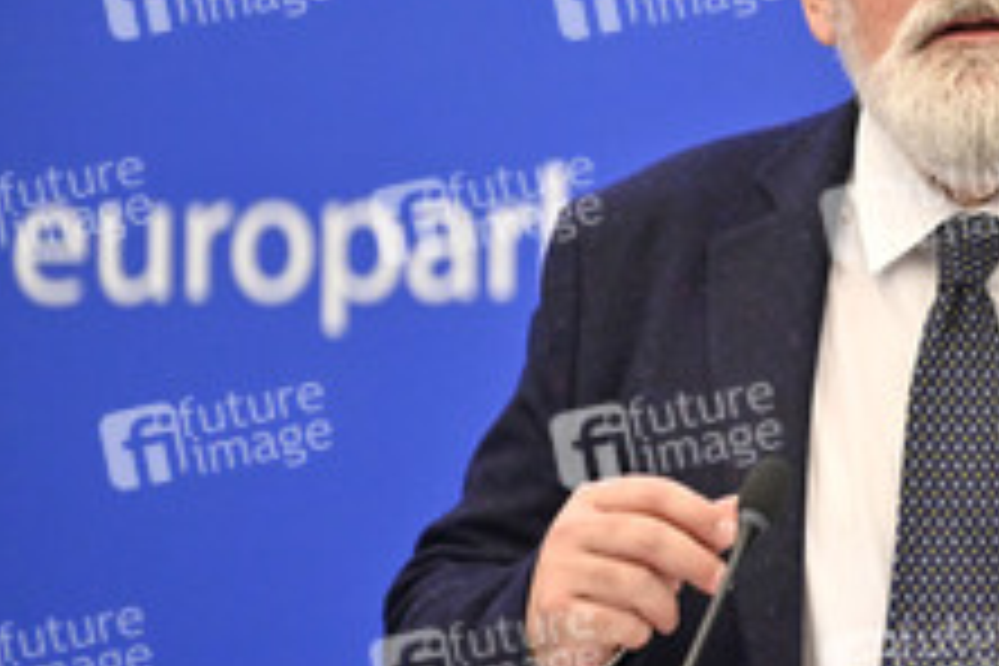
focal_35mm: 315
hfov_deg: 6.5
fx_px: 8741
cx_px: 997
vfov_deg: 4.4
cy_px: 324
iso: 5000
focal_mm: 155
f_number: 2.8
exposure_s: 1/1000
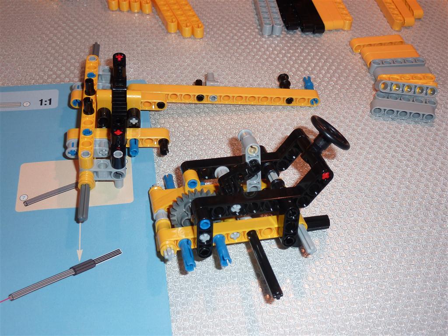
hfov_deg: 44.8
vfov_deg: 34.3
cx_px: 224
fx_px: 544
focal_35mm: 42
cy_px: 168
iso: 100
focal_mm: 6.9
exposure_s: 1/30
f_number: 3.7
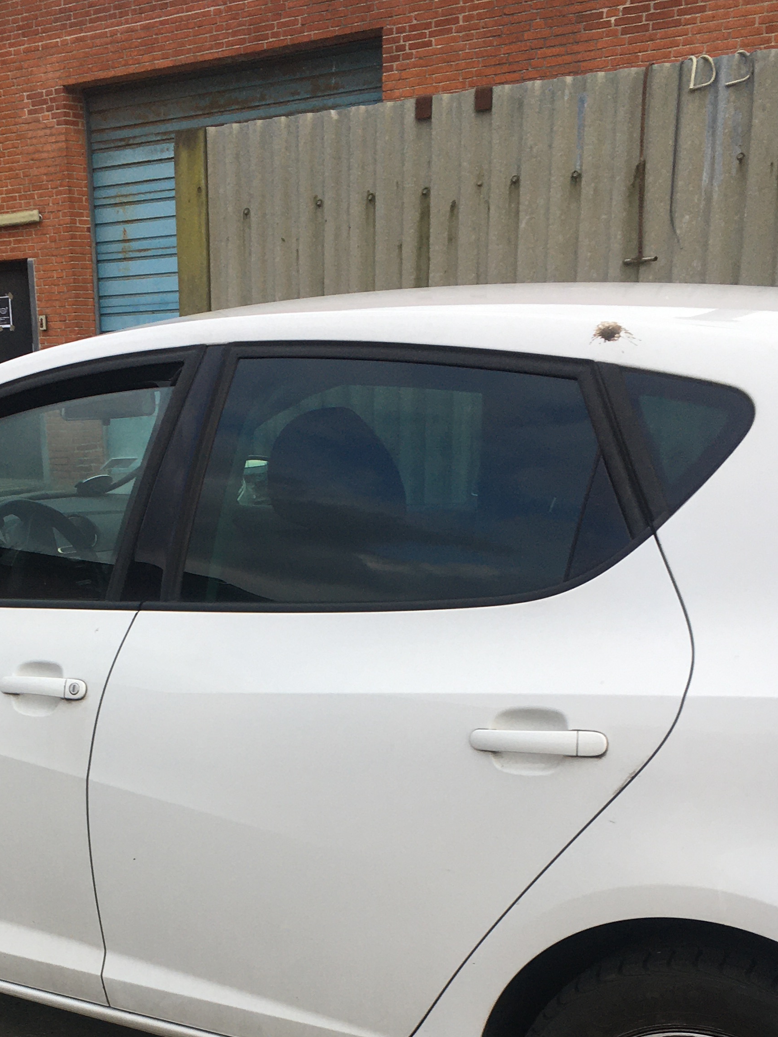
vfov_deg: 35.8
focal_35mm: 51
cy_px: 883
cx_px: 167
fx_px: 1528
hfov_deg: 28.0
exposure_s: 1/223
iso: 25
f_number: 2.2
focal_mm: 4.15
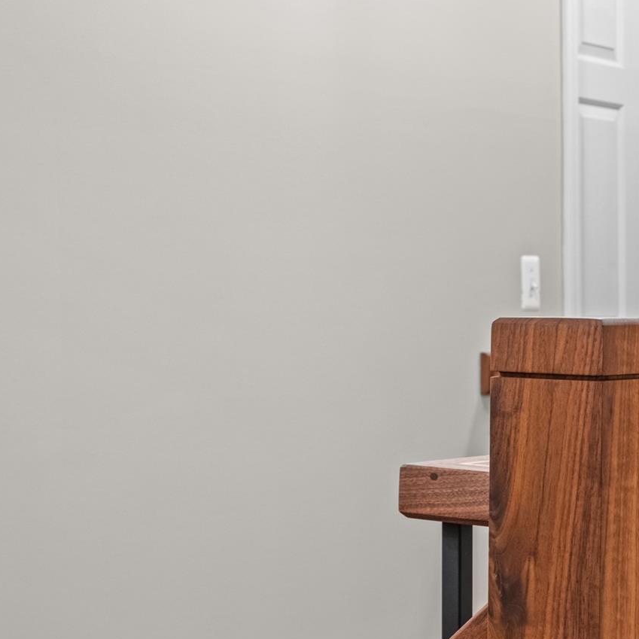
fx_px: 1754
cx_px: 676
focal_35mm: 84
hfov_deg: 19.9
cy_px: 343
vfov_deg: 20.6
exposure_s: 1/2
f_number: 8
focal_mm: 27
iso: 640
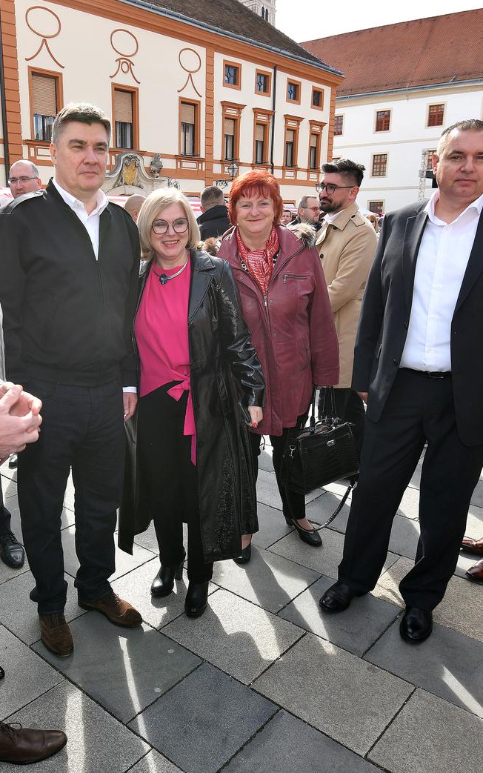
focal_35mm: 25
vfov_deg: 72.5
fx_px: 526
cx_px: 57
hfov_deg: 45.2
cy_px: 387
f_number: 7.1
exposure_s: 1/250
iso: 180
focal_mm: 16
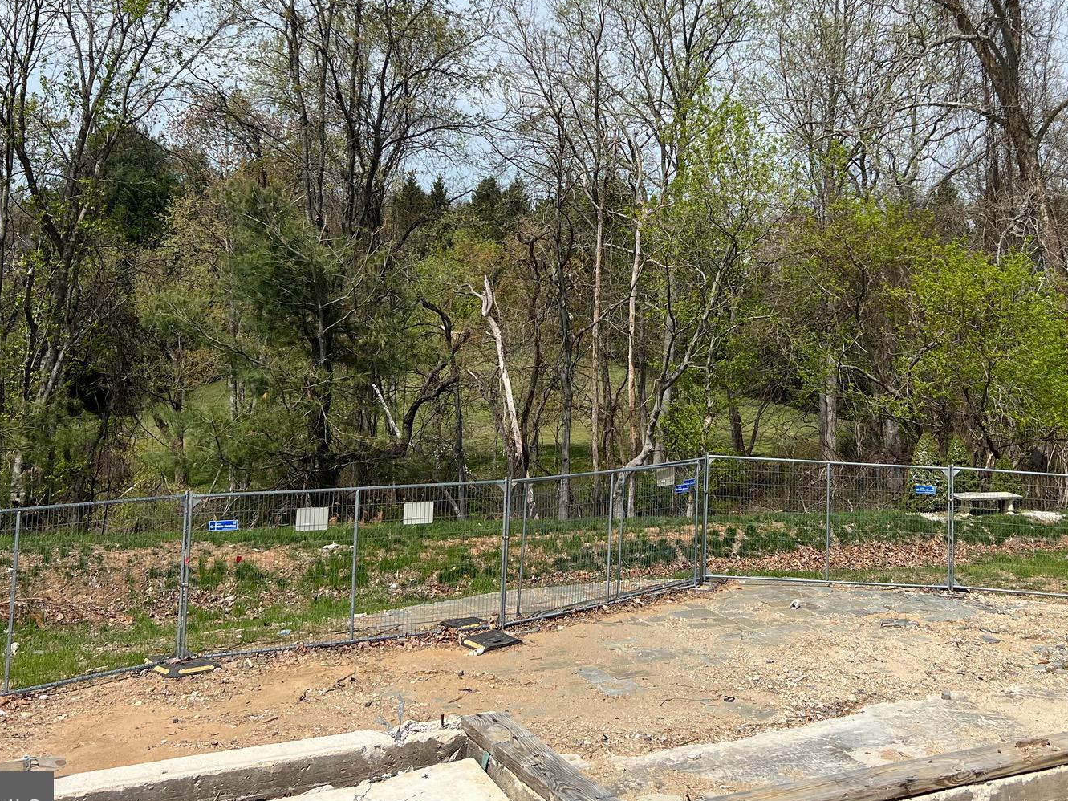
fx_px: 1234
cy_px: 221
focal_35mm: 40
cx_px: 675
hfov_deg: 46.3
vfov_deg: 35.3
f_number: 1.5
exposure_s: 1/5587
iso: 50
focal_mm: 5.7
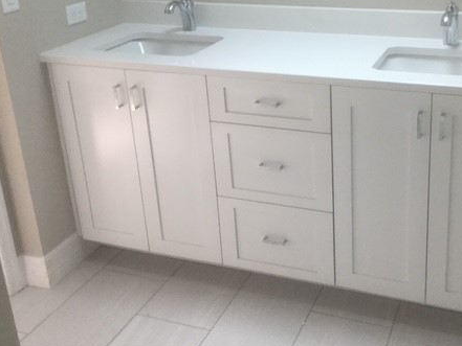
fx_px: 601
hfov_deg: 41.4
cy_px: 99
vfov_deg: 31.8
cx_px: 316
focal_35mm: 45
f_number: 2.4
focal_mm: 3.3
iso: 50
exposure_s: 1/30
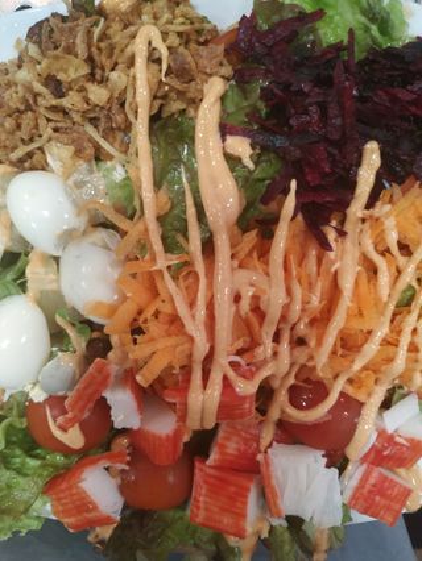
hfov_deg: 56.9
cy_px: 280
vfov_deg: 71.6
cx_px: 211
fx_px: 390
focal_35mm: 24
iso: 200
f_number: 1.9
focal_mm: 3.94
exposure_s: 1/20
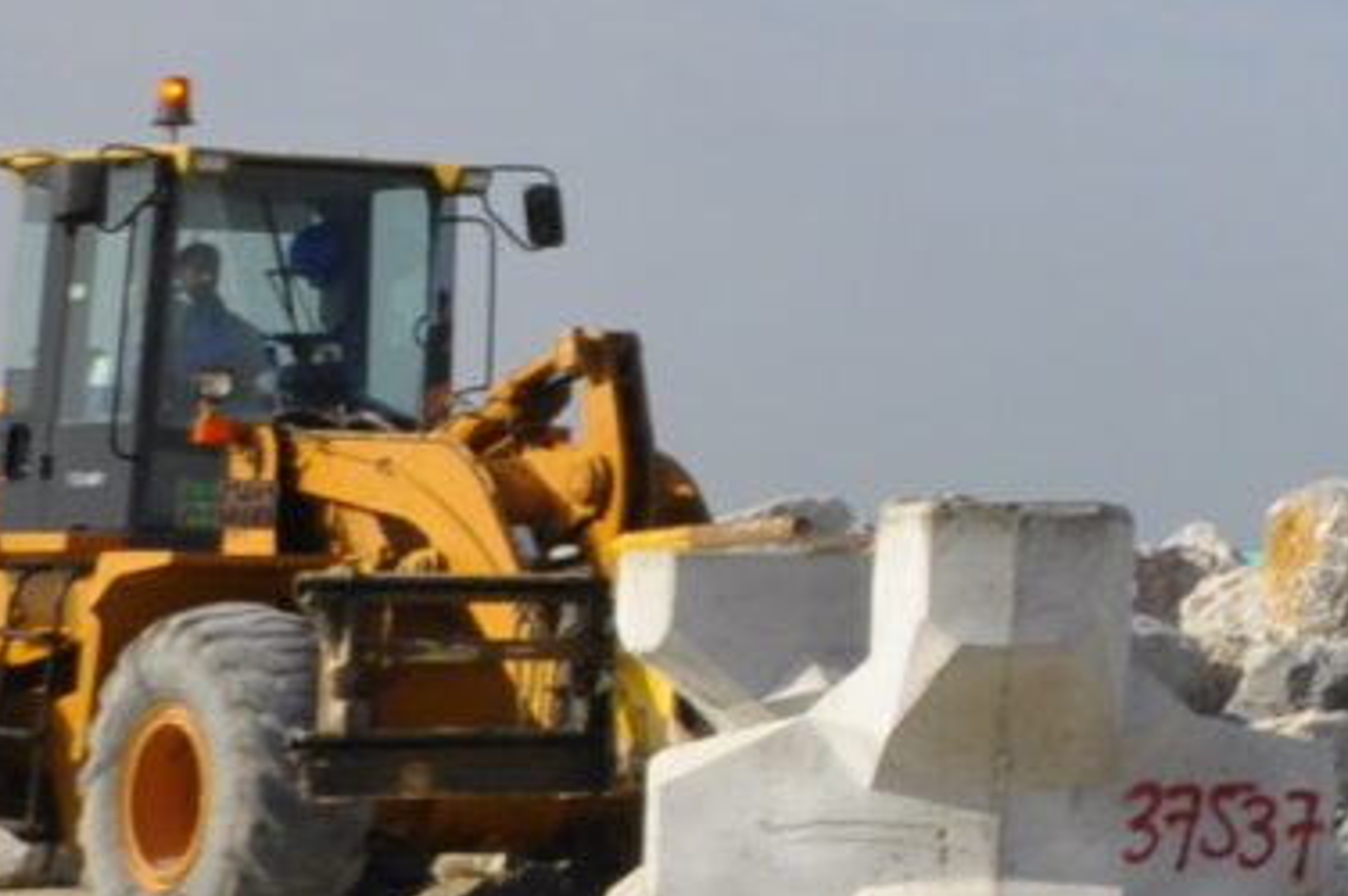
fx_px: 7632
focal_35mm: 204
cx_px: 3456
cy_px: -344
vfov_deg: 6.6
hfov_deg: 8.9
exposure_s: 1/400
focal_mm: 20
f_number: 10
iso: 200
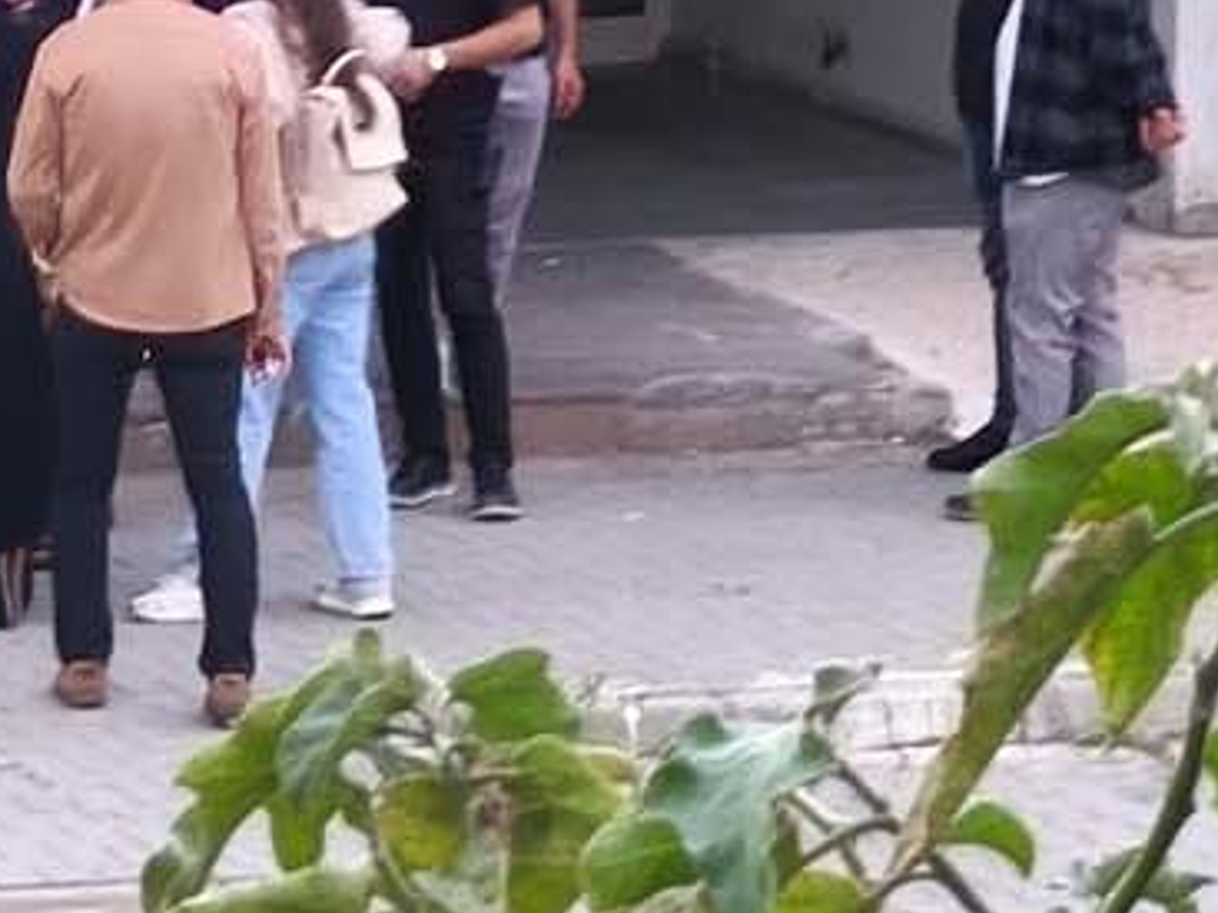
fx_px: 13085
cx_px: 254
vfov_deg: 4.0
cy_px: 229
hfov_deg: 5.3
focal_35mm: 372
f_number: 1.9
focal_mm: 7.1
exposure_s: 1/50
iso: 1600
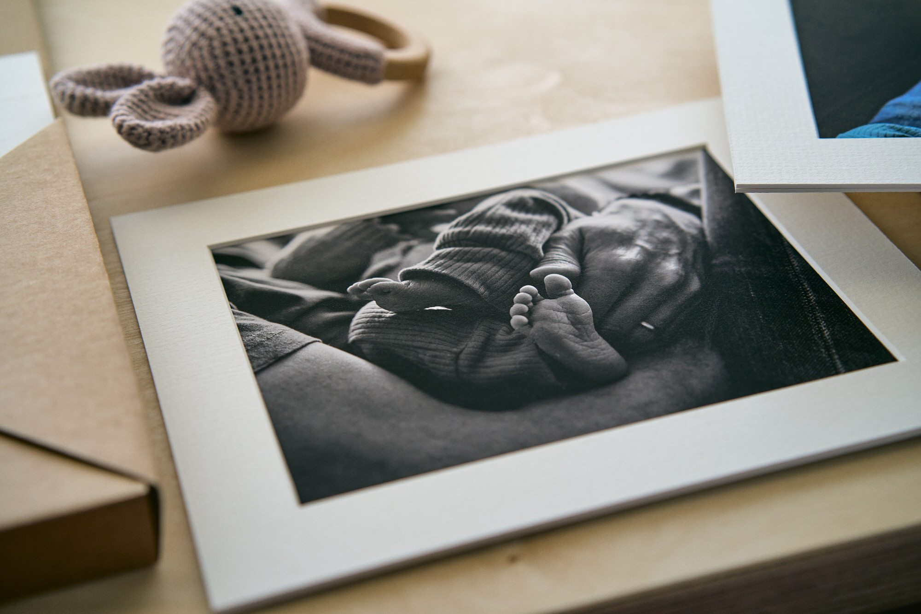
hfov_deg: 36.2
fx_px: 1407
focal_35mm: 55
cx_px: 460
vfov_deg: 24.6
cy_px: 307
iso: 320
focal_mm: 55
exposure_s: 1/320
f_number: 3.5
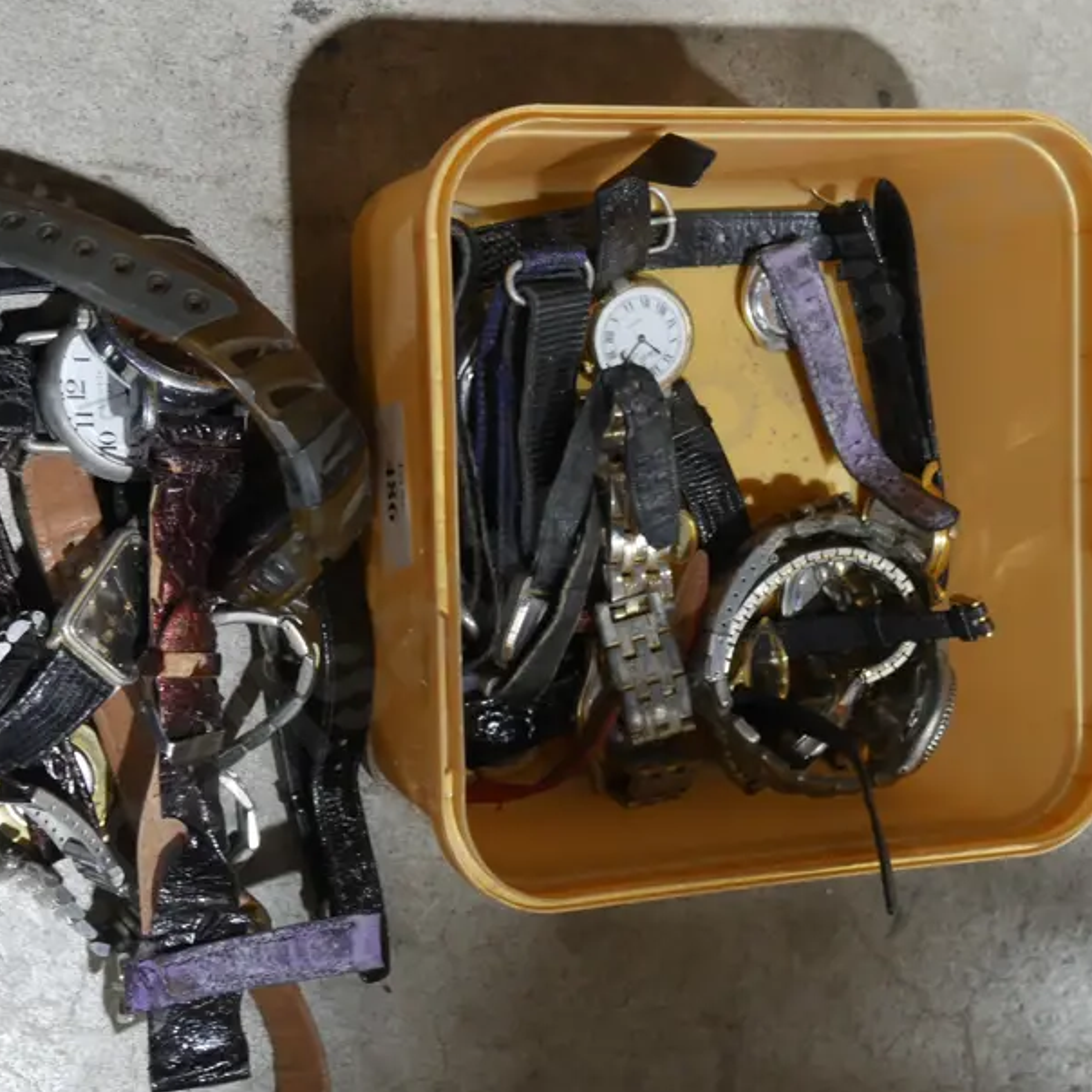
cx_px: 501
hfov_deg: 25.0
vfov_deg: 25.0
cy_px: 570
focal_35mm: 69
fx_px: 2463
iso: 800
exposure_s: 1/60
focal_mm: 23
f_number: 5.1
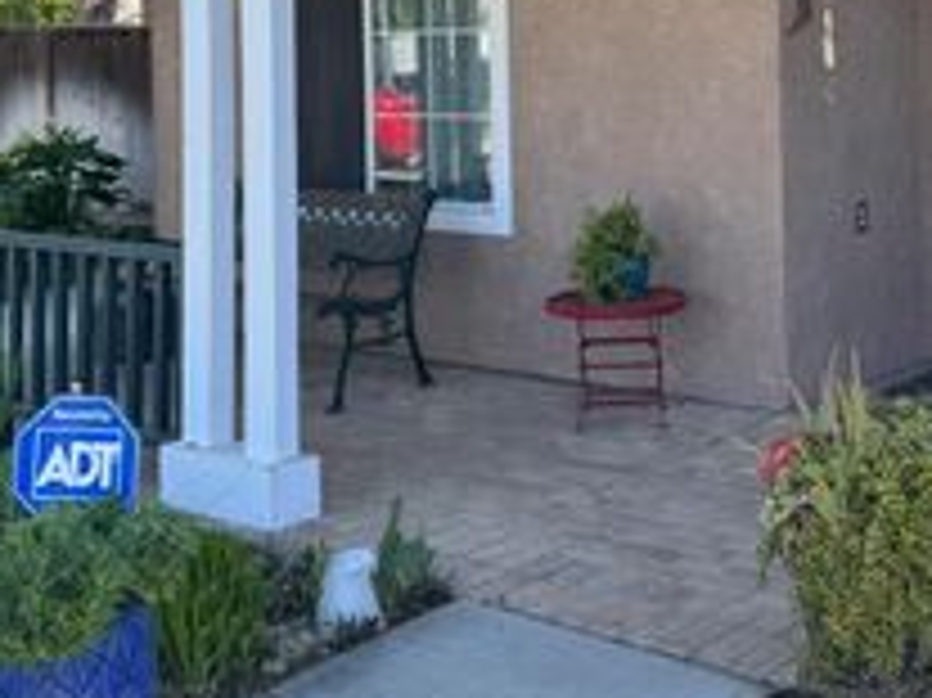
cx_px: 657
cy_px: 61
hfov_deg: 32.8
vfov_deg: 24.4
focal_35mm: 58
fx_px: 1561
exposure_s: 1/1042
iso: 80
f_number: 1.78
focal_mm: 6.76
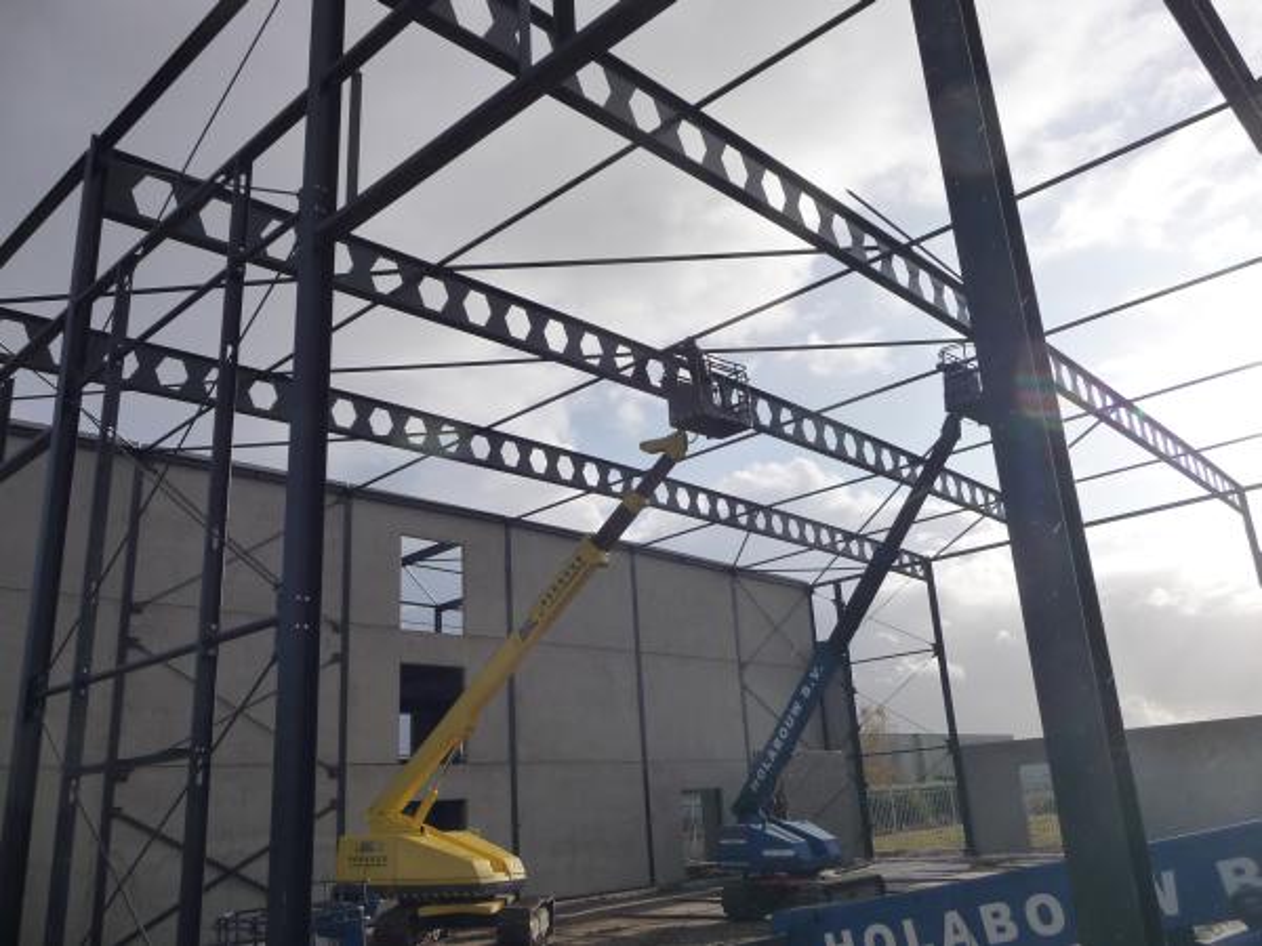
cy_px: 473
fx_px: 1021
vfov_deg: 49.7
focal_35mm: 28
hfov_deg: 63.4
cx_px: 631
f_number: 8
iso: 160
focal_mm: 4.7
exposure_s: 1/400
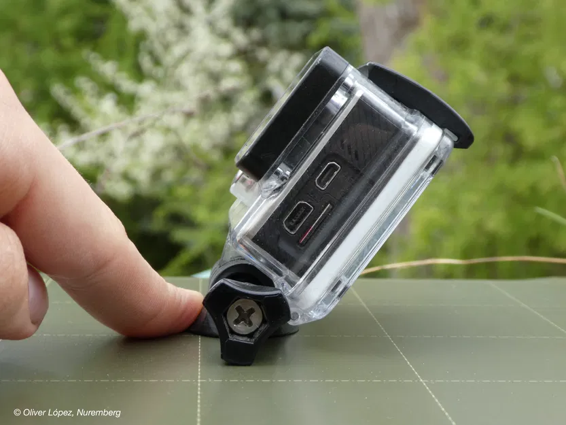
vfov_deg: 21.0
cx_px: 283
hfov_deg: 27.8
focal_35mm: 70
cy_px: 212
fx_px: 1145
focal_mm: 12.5
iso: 125
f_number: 4.5
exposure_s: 1/80
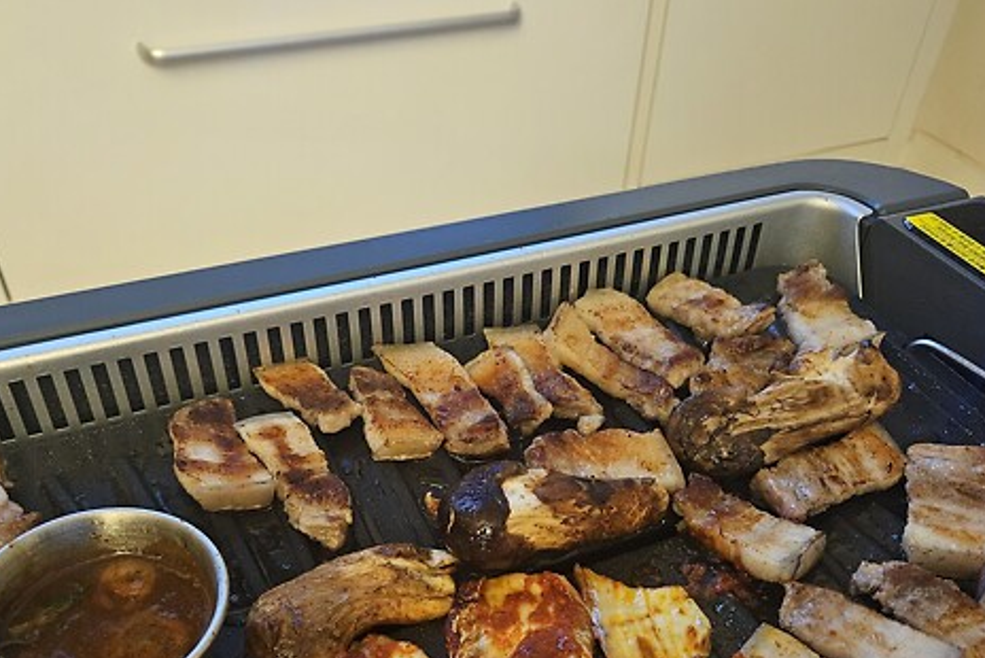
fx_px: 931
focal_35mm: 34
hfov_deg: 55.8
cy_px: 483
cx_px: 505
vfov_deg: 38.1
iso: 1250
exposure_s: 1/24
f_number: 1.8
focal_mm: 5.4
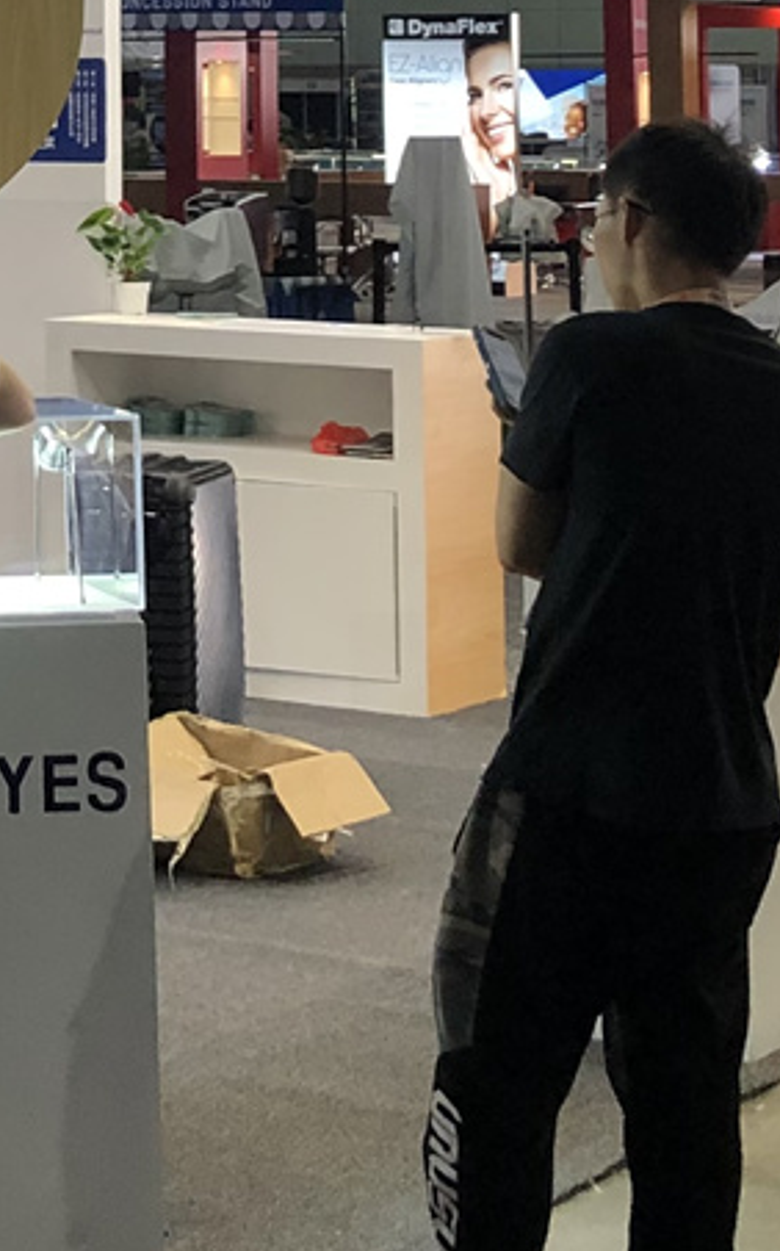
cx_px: -275
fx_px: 3610
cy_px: -185
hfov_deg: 11.9
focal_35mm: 106
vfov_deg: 18.7
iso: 32
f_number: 1.8
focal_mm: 4
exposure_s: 1/30
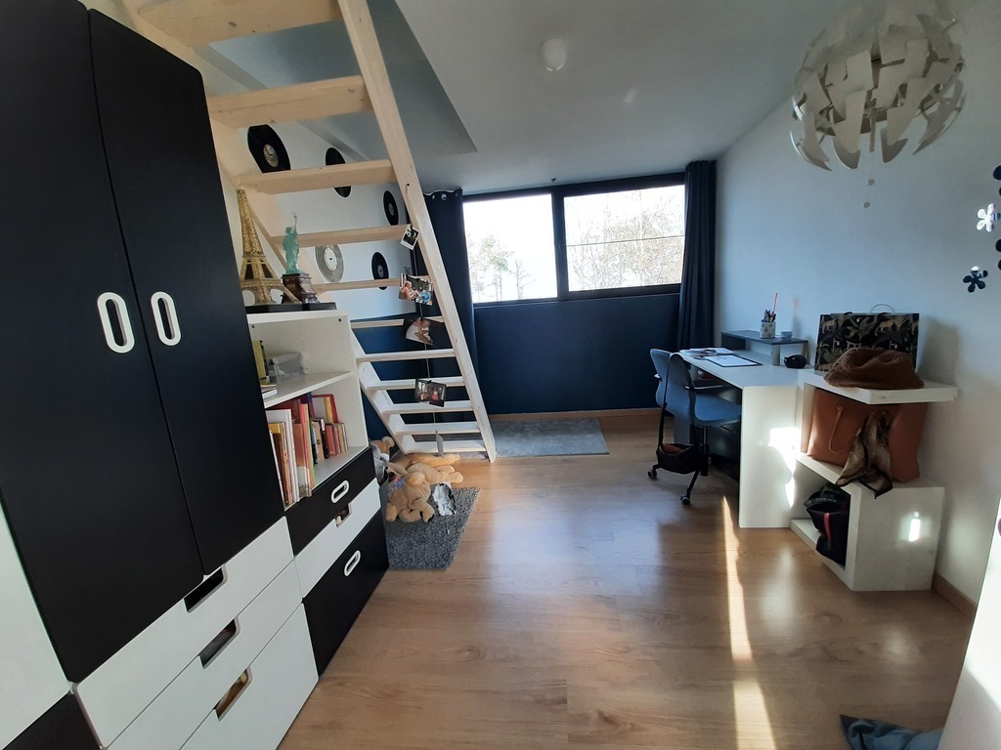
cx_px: 500
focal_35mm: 13
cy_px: 375
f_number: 2.2
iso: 50
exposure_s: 1/50
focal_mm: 1.42
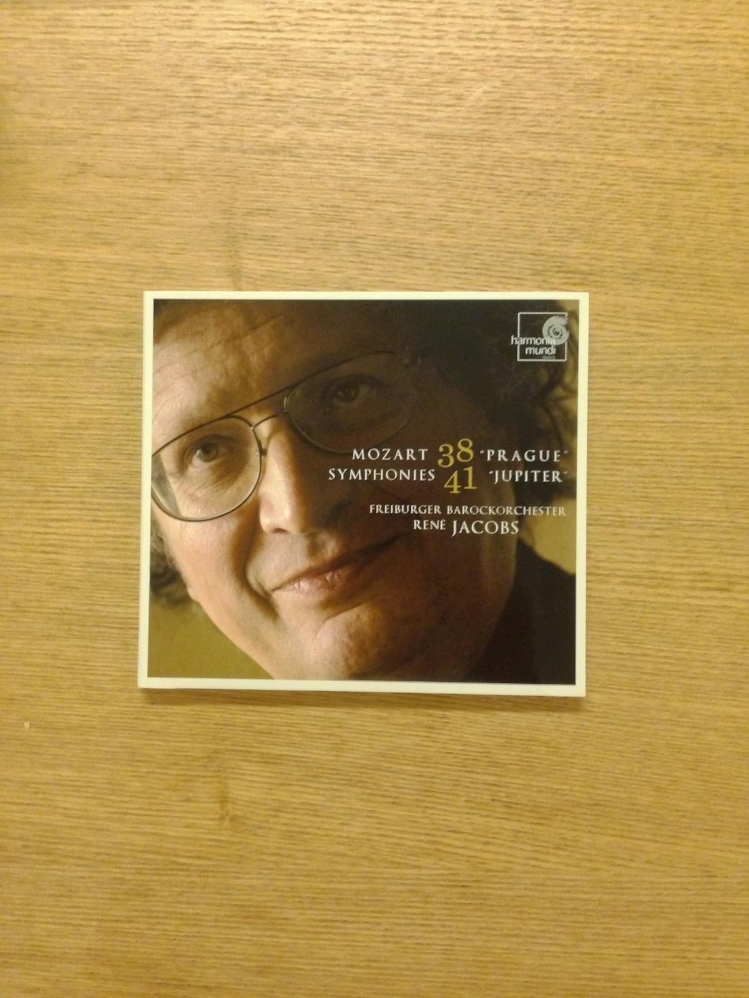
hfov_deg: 42.9
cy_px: 499
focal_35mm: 33
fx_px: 952
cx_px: 374
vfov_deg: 55.4
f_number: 2.4
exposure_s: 1/15
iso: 800
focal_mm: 4.13
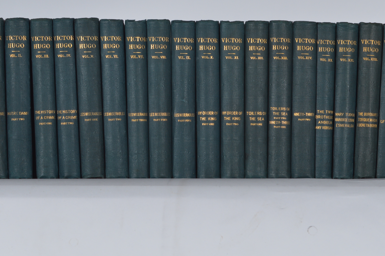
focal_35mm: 85
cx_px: 240
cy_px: 108
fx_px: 908
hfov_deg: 23.9
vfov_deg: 16.0
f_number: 11
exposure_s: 1/125
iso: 100
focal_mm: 34
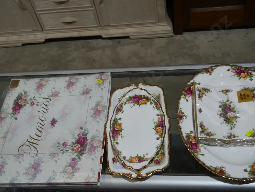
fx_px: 324
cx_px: 128
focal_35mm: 44
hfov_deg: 42.9
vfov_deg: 32.9
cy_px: 96
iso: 200
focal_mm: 22
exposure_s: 1/125
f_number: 5
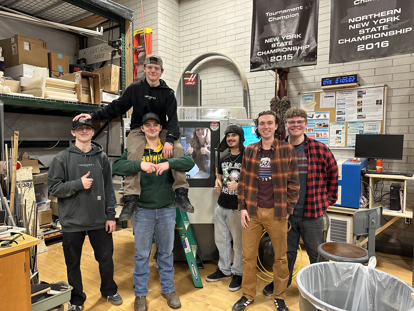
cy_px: 156
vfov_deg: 56.8
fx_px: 287
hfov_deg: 71.6
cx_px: 207
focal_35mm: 24
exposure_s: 1/60
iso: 320
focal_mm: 6.86
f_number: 1.78
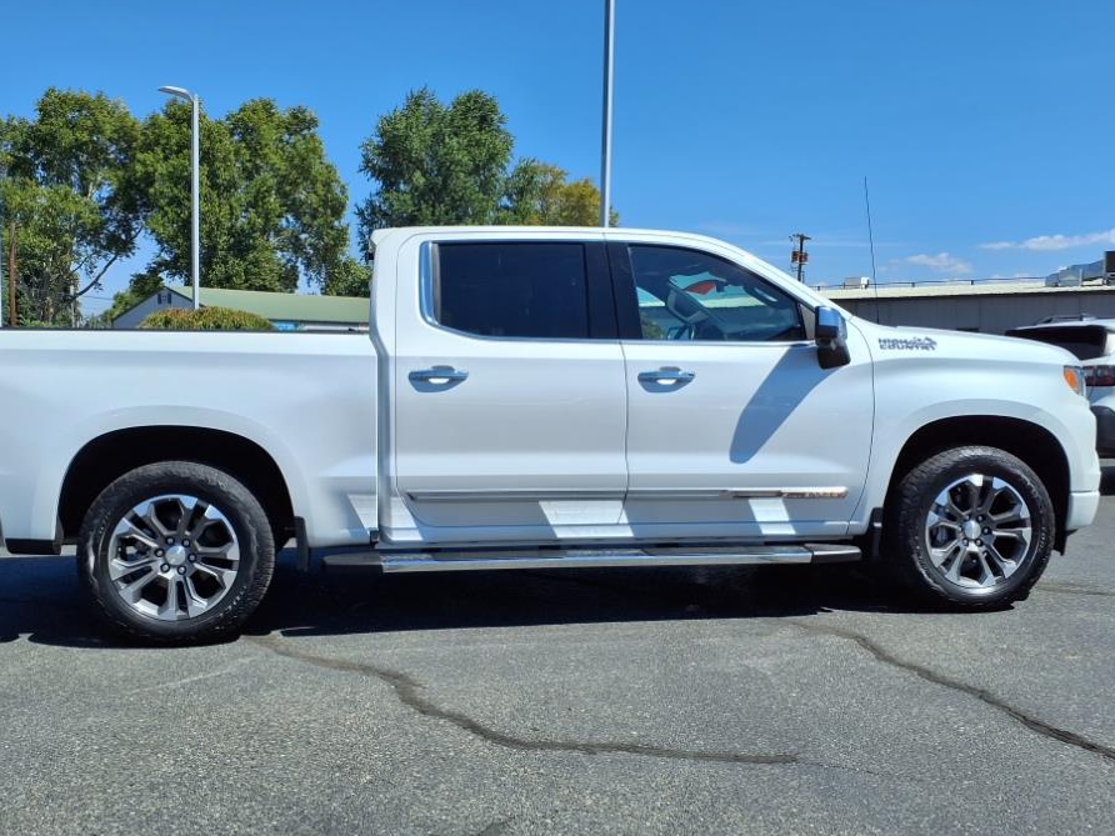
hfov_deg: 58.3
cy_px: 426
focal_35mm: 31
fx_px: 999
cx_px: 519
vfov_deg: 45.4
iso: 40
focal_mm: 3.58
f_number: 1.9
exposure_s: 1/3333
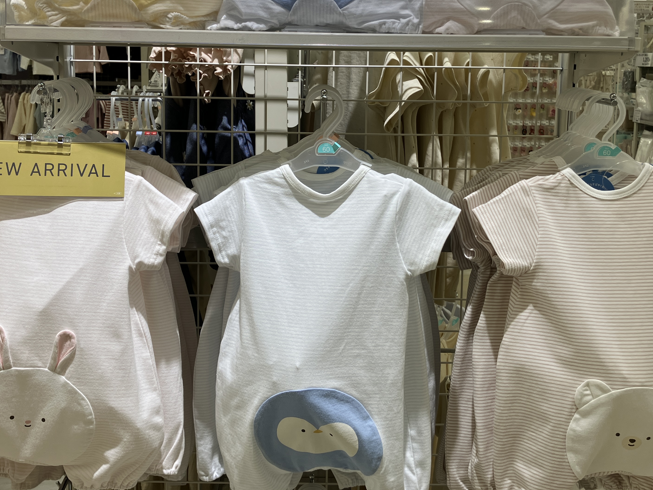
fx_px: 755
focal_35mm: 40
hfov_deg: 46.8
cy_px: 165
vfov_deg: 35.6
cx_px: 334
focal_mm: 3.99
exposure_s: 1/100
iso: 25
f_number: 1.8
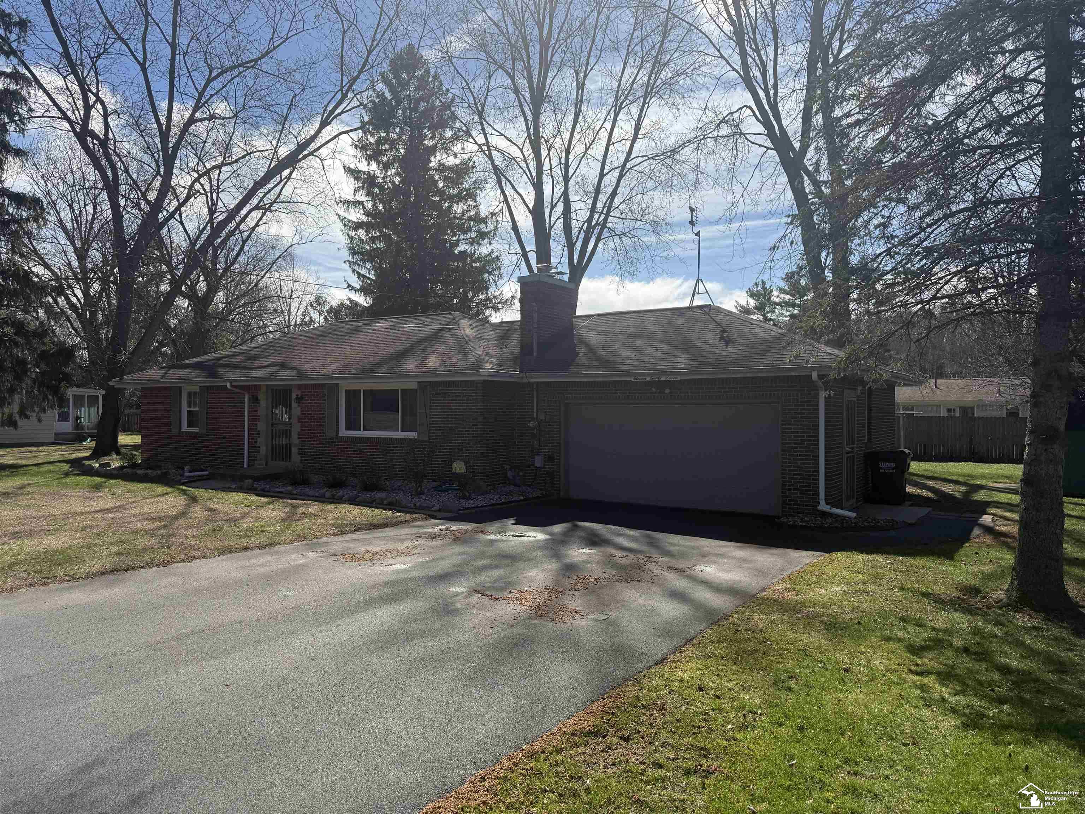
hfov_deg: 71.6
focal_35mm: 24
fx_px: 752
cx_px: 542
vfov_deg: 56.8
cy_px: 407
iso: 80
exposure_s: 1/5714
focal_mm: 6.76
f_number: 1.78
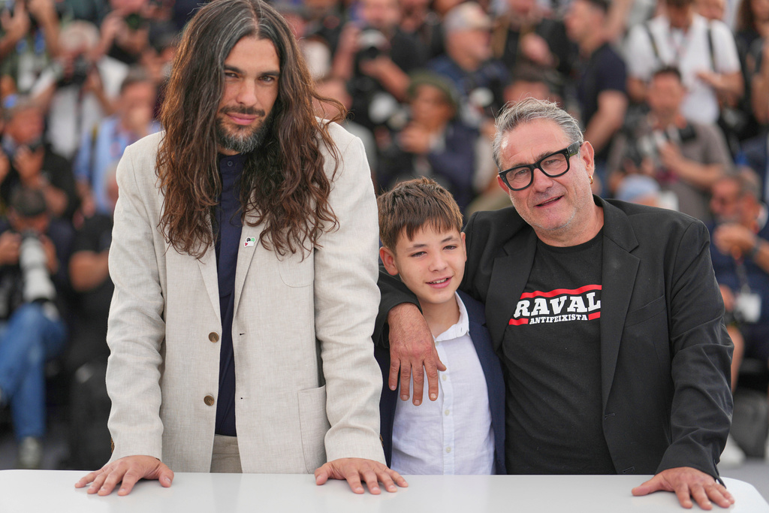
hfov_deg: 23.9
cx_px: 384
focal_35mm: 85
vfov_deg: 16.1
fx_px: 1816
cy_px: 256
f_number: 1.4
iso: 200
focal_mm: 85
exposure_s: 1/5000
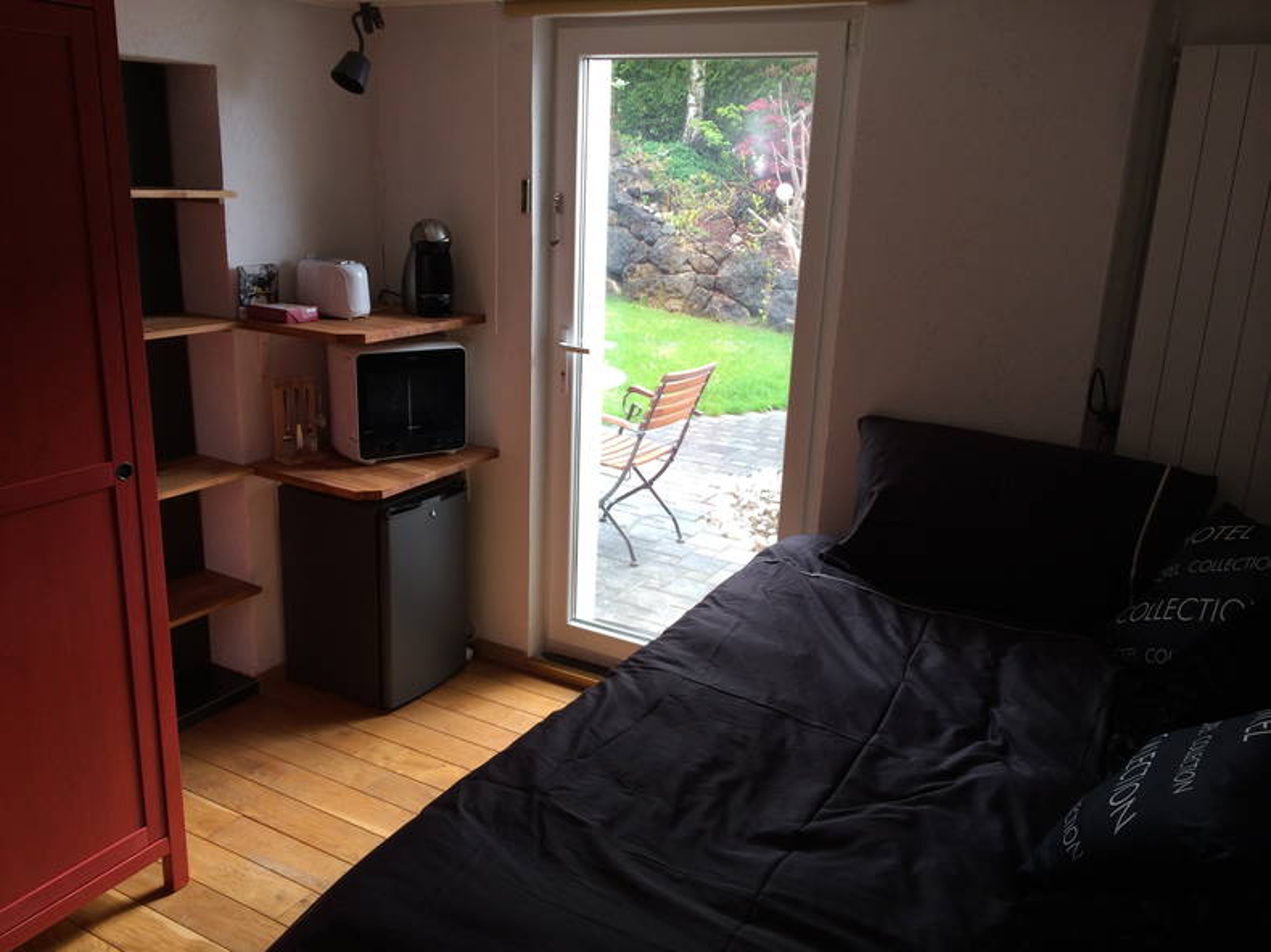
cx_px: 636
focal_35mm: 30
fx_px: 1101
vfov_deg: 46.8
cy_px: 476
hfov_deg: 60.0
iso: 50
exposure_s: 1/60
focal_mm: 4.12
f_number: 2.2
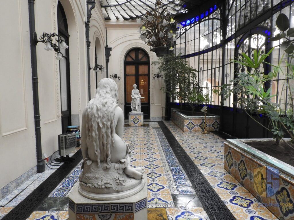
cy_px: 110
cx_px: 147
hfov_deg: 71.6
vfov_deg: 56.8
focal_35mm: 24
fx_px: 204
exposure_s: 1/13
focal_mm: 4.3
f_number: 6.7
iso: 400
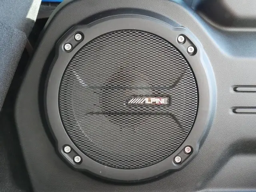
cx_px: 128
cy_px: 96
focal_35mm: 40
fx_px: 296
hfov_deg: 46.8
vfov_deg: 36.0
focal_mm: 20
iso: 3200
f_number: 10
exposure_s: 1/50
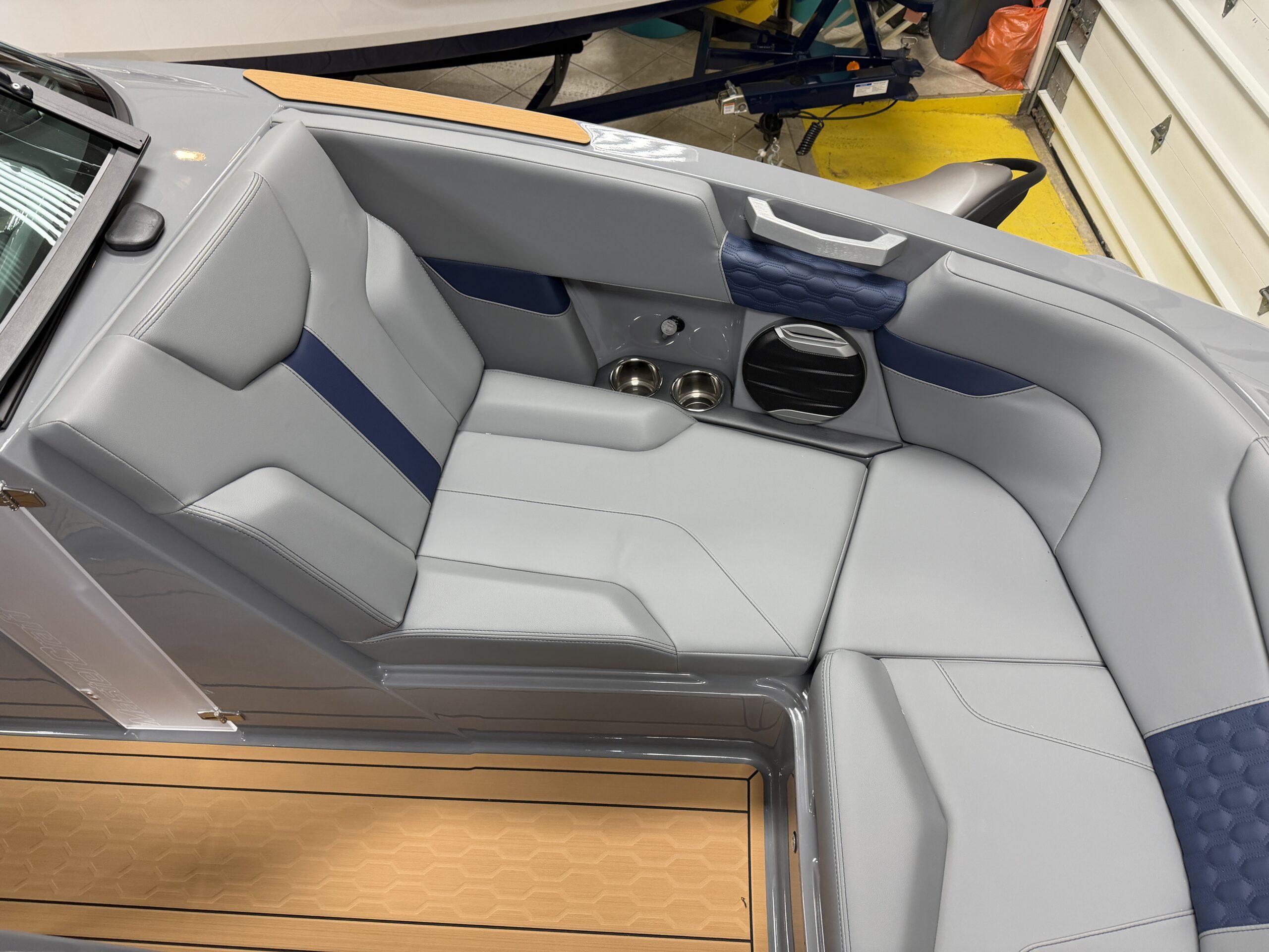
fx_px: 880
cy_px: 476
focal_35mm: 24
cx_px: 634
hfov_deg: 71.6
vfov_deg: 56.8
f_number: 1.78
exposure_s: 1/60
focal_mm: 6.76
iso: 160
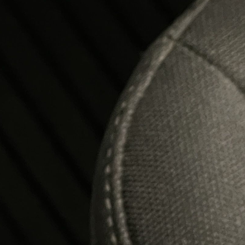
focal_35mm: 231
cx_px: -164
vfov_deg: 7.4
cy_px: 439
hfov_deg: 7.4
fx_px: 1850
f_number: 2
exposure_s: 1/33
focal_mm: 6
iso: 640
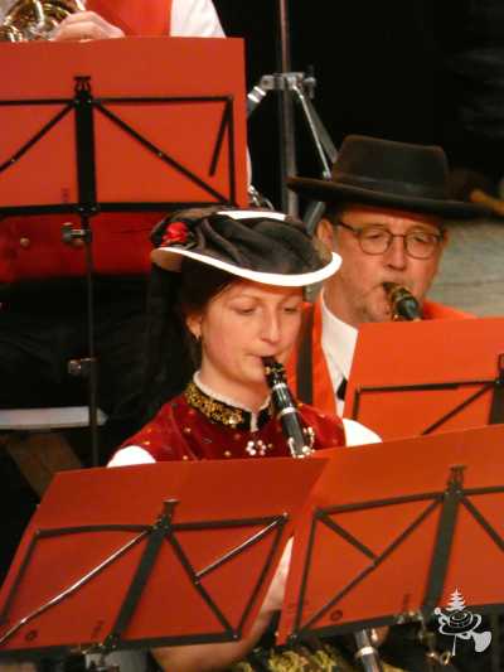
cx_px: 252
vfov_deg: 1.7
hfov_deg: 1.2
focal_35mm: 1200
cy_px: 336
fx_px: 23286
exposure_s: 1/100
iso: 1600
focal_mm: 215
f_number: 5.9
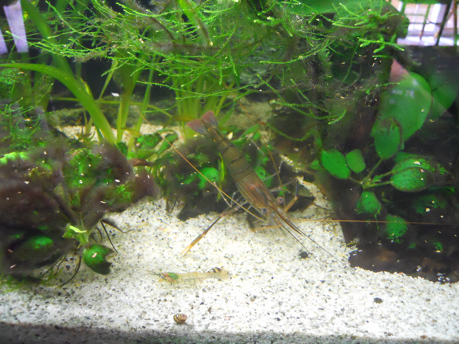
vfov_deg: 49.7
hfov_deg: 63.4
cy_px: 172
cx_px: 230
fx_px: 371
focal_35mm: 28
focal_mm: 5
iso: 800
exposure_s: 1/25
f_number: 2.7
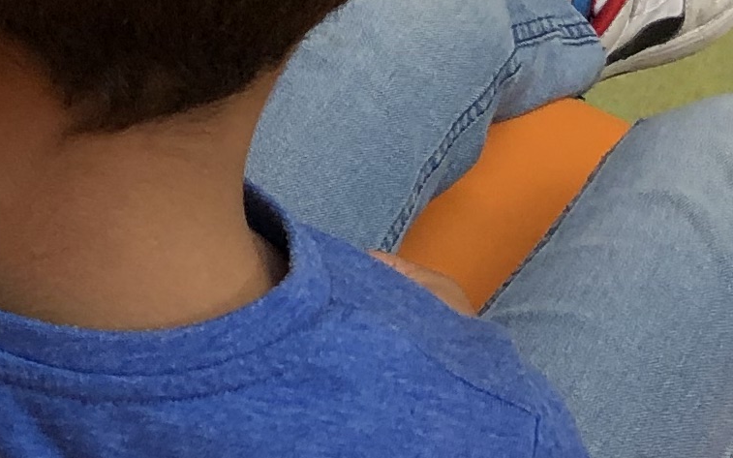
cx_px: -754
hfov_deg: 11.8
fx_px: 3156
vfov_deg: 8.1
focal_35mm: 158
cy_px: -232
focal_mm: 3.99
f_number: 1.8
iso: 40
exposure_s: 1/100
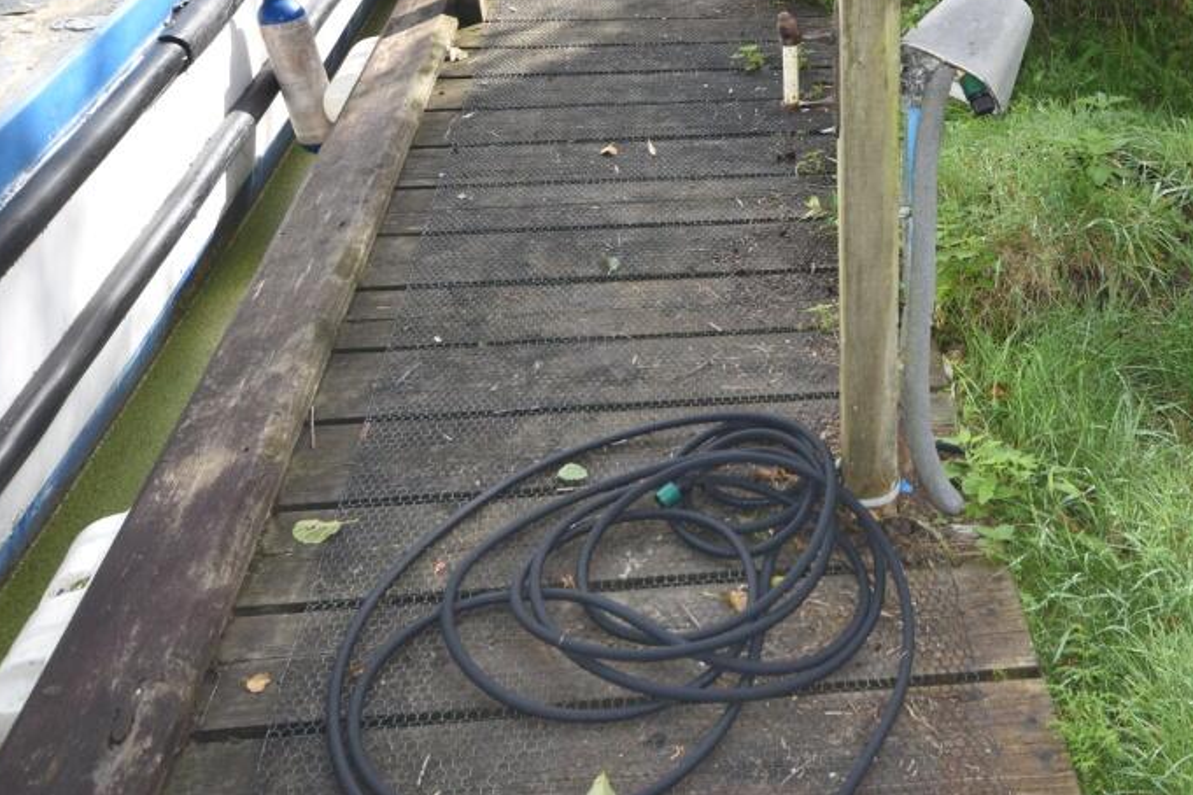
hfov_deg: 44.3
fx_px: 1417
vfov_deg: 30.9
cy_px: 204
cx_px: 879
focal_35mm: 43
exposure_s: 1/125
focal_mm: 19
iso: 140
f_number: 5.6
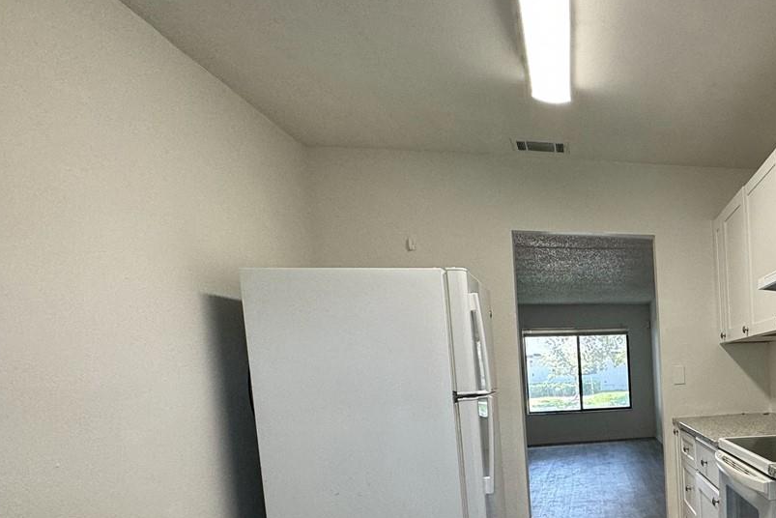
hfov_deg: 51.8
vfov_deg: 43.0
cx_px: 764
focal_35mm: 29
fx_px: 625
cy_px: 414
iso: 160
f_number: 2.2
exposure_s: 1/120
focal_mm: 2.22
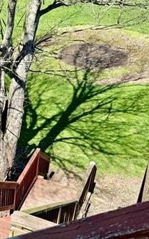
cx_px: -39
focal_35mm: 57
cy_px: 141
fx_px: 371
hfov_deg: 20.9
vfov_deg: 35.6
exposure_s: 1/2110
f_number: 1.78
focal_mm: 6.76
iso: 80
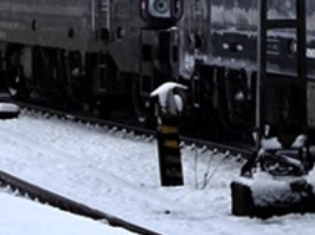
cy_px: -104
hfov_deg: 5.6
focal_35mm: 350
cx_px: 447
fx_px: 3181
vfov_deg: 4.2
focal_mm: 12.42
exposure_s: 1/80
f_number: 5
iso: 80
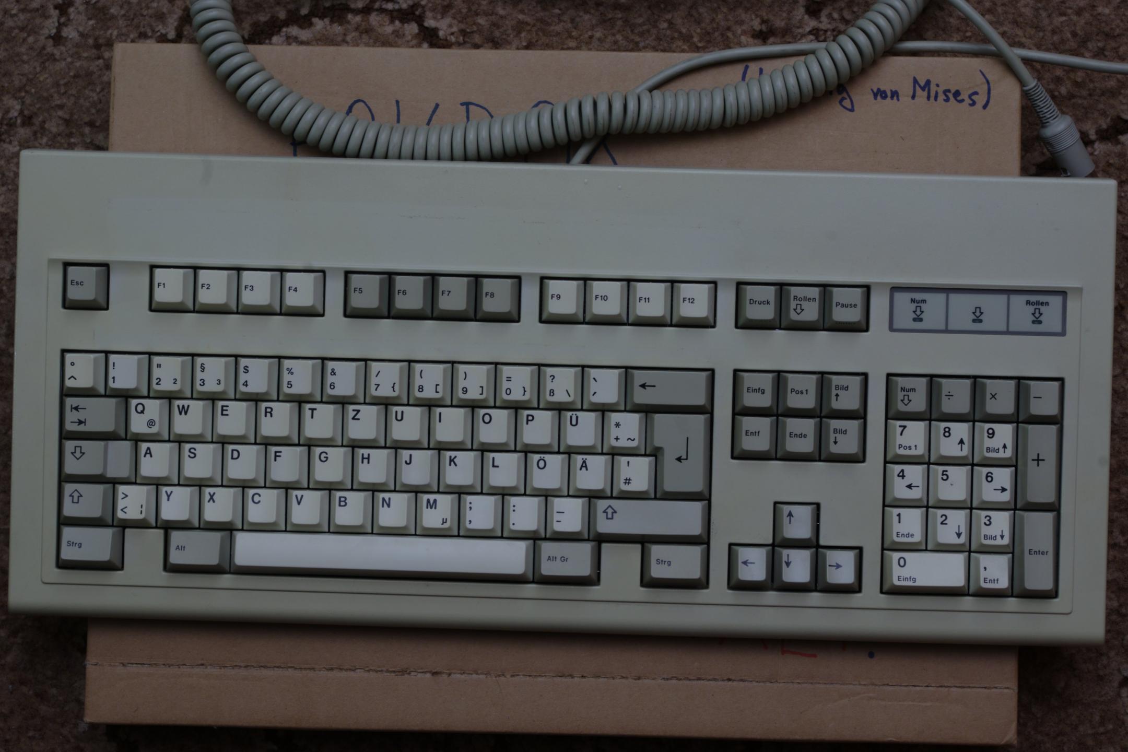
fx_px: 2256
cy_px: 376
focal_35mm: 72
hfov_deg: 28.1
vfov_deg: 18.9
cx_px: 564
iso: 100
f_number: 11
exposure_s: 1.5
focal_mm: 47.5
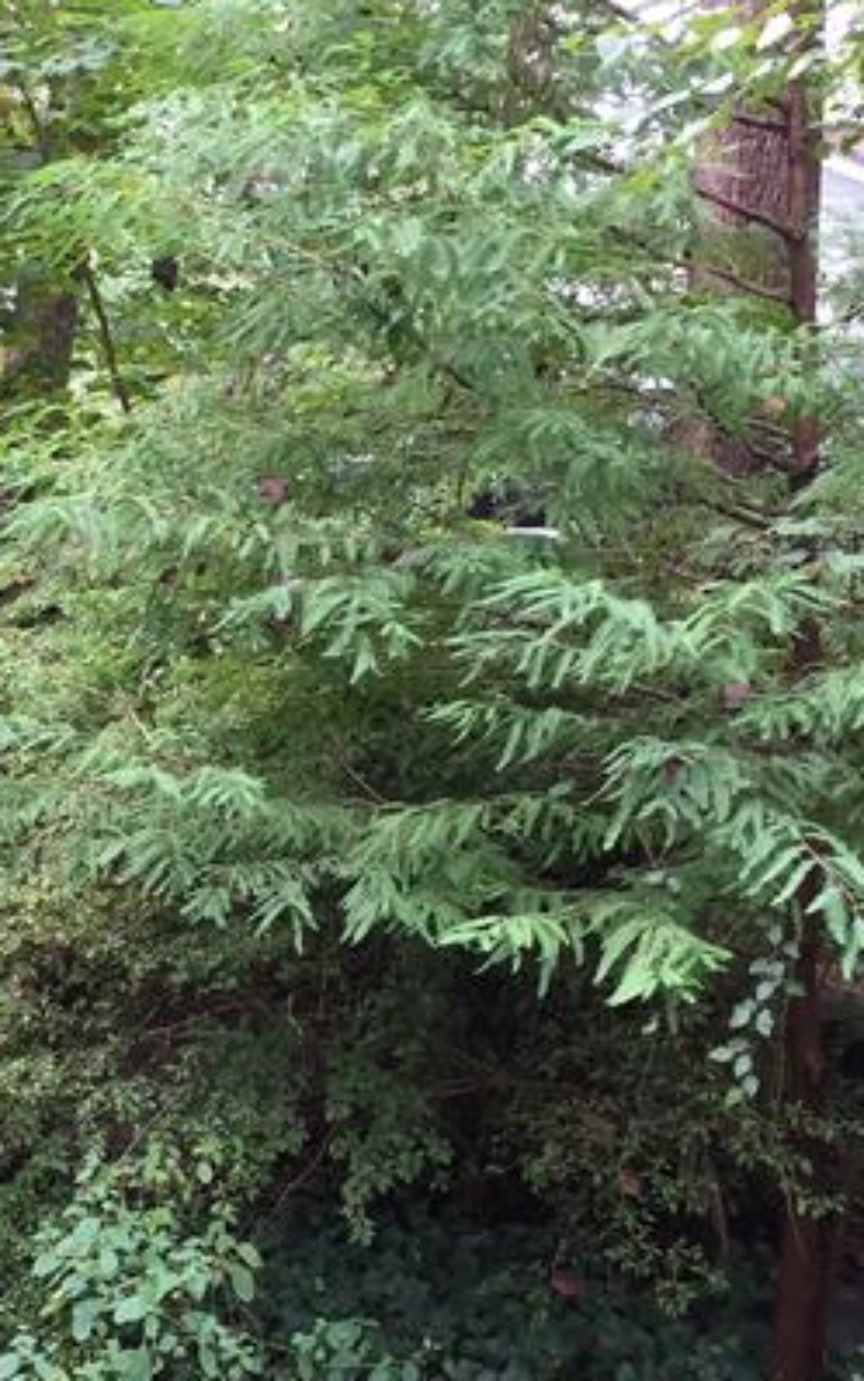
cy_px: 843
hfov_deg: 23.7
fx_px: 2033
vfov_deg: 37.3
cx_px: 200
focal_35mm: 54
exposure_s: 1/30
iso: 40
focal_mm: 4.15
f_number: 2.2
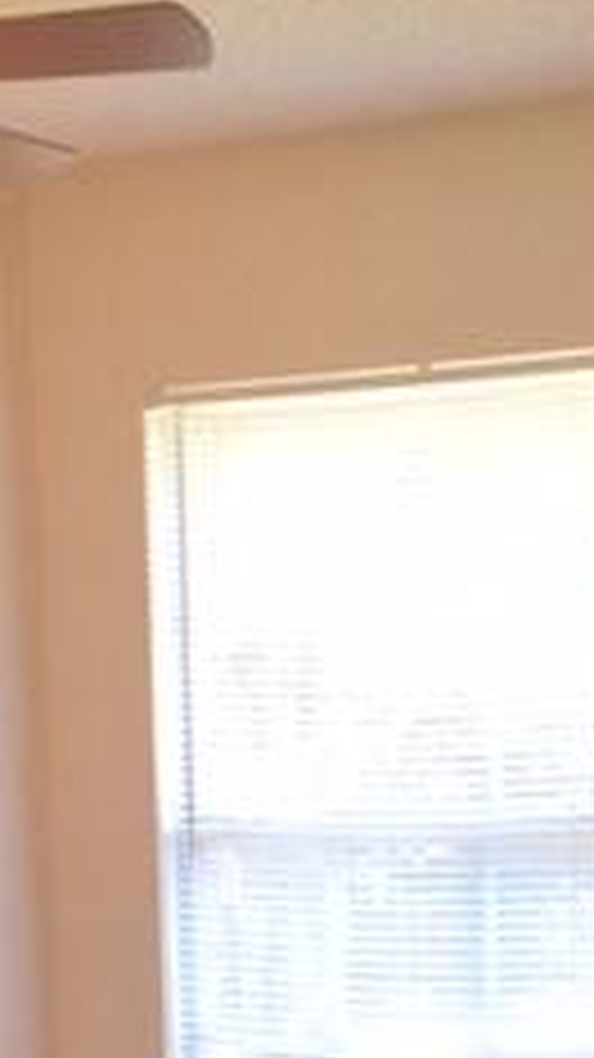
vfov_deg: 23.4
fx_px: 2411
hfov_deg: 14.0
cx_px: 288
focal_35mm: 86
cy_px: 1121
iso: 40
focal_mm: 4.15
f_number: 2.2
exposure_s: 1/60
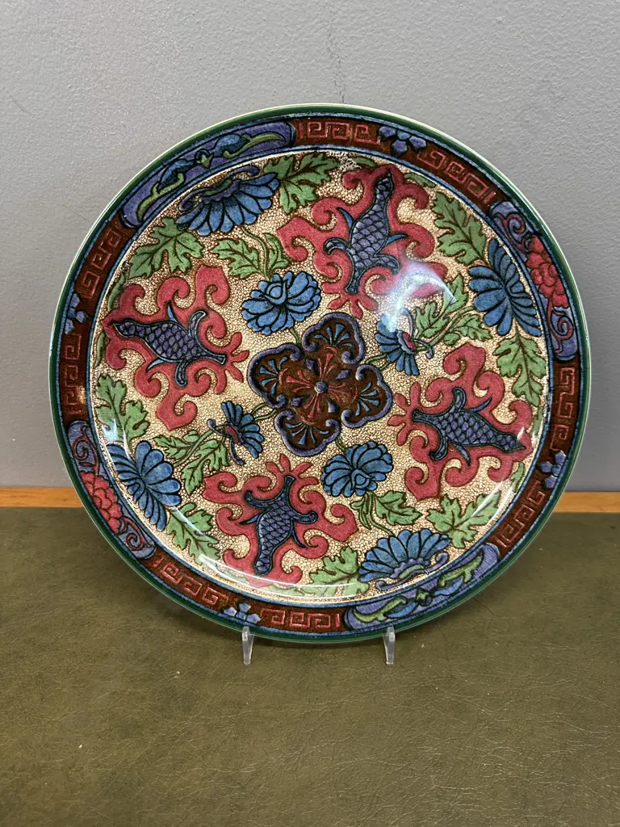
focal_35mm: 24
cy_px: 414
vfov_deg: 71.6
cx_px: 310
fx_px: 573
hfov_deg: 56.8
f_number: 1.78
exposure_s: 1/50
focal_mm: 6.86
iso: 200
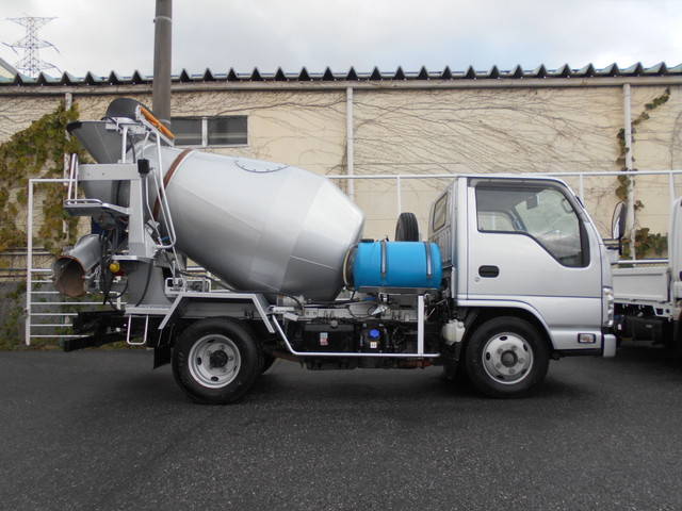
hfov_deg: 67.3
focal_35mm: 26
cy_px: 256
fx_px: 512
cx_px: 341
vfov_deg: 53.1
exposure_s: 1/125
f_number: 3.2
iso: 80
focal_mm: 4.6
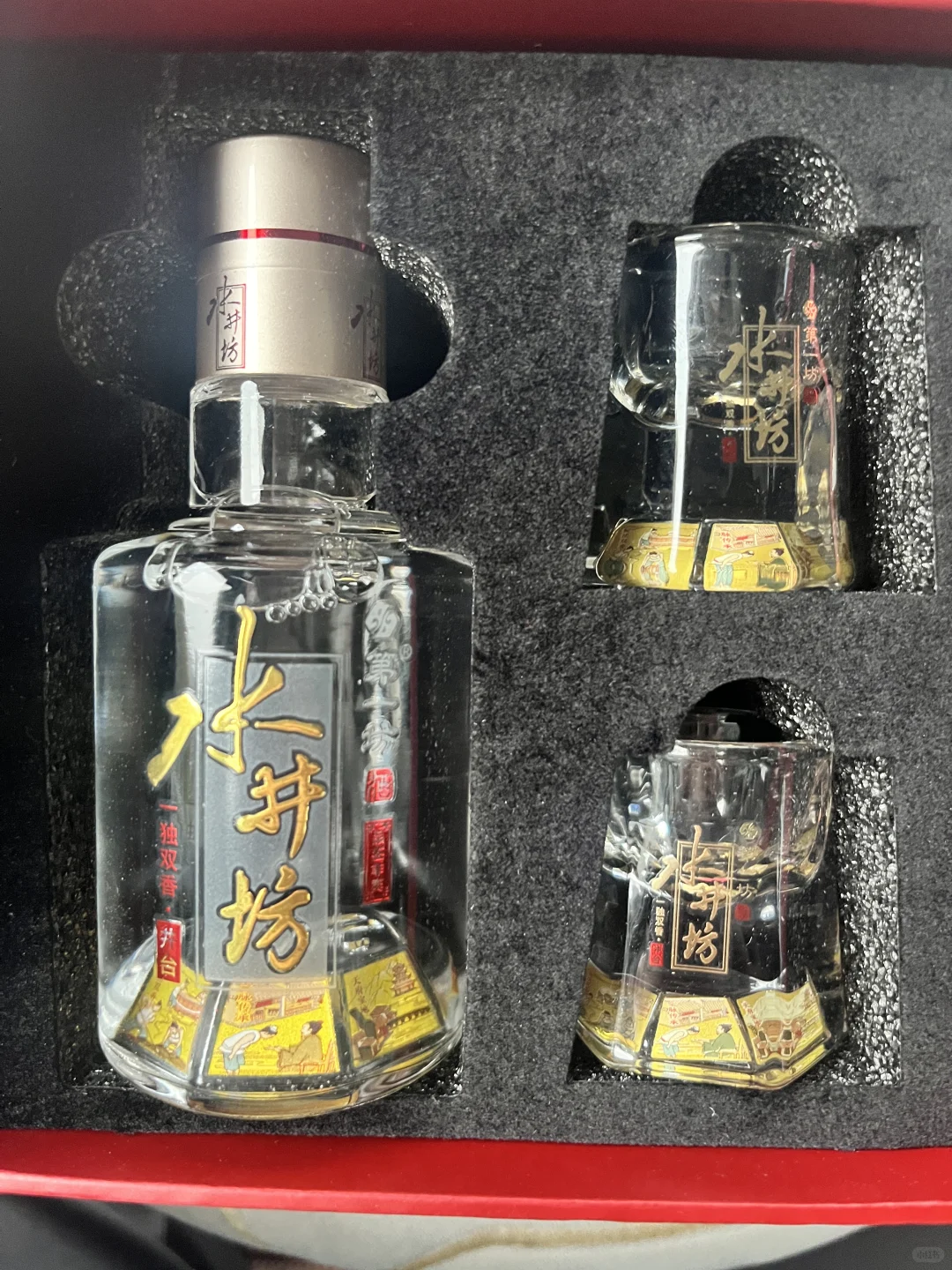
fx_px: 953
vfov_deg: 67.3
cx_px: 476
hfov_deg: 53.1
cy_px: 635
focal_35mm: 26
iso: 640
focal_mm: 5.1
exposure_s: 1/40
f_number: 1.6
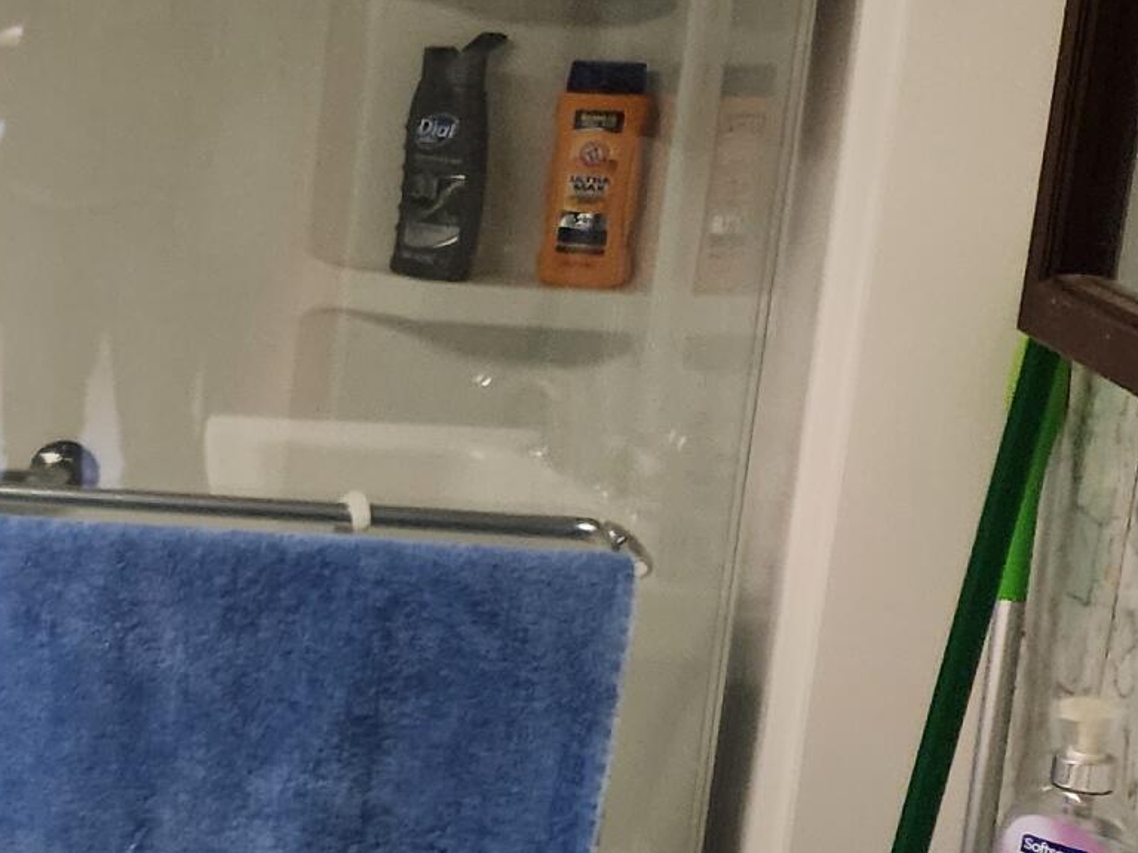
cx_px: -902
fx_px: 2958
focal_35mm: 90
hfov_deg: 17.6
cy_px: 596
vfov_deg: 16.4
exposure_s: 1/120
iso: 400
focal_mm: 6.4
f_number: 1.8
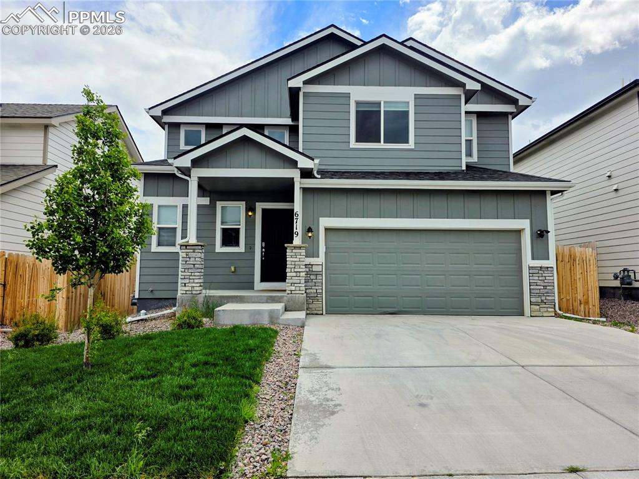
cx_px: 320
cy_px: 240
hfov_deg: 74.0
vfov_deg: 58.8
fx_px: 424
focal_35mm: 23
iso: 64
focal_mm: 6.3
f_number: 1.7
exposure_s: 1/7944
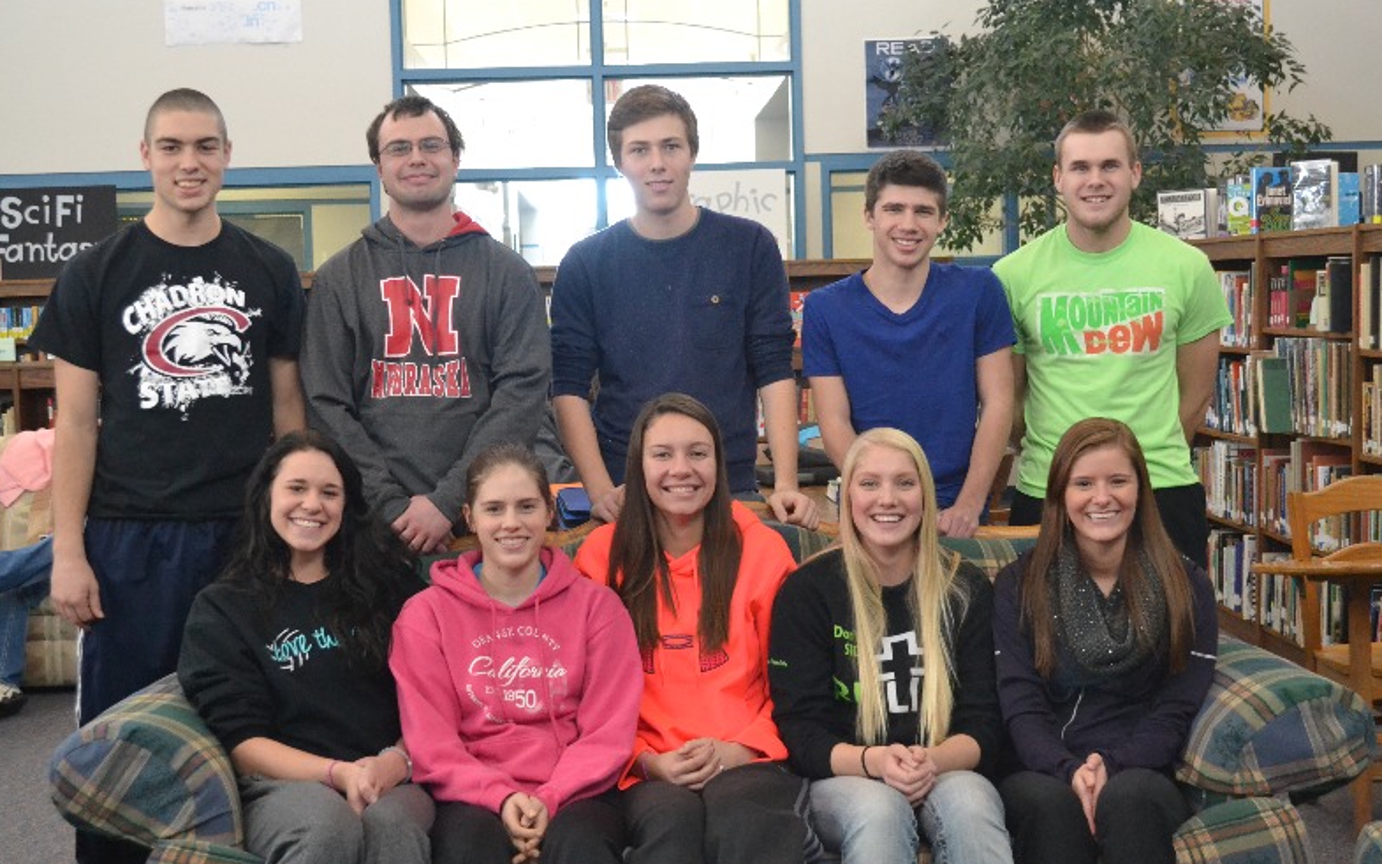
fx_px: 1997
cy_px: 429
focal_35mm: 53
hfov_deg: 38.2
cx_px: 687
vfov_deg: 24.4
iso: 3200
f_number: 5
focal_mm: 34
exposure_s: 1/125
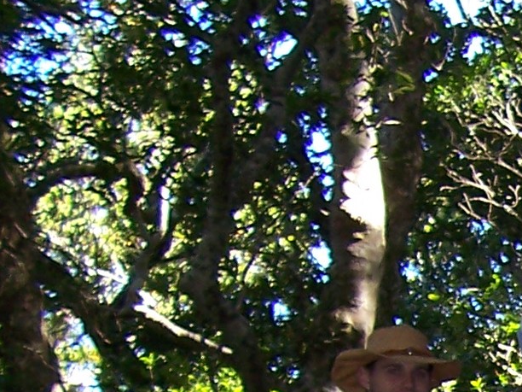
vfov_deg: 10.0
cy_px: 746
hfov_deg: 12.7
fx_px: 2096
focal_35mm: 139
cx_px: 983
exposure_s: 1/60
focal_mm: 5.6
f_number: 2.7
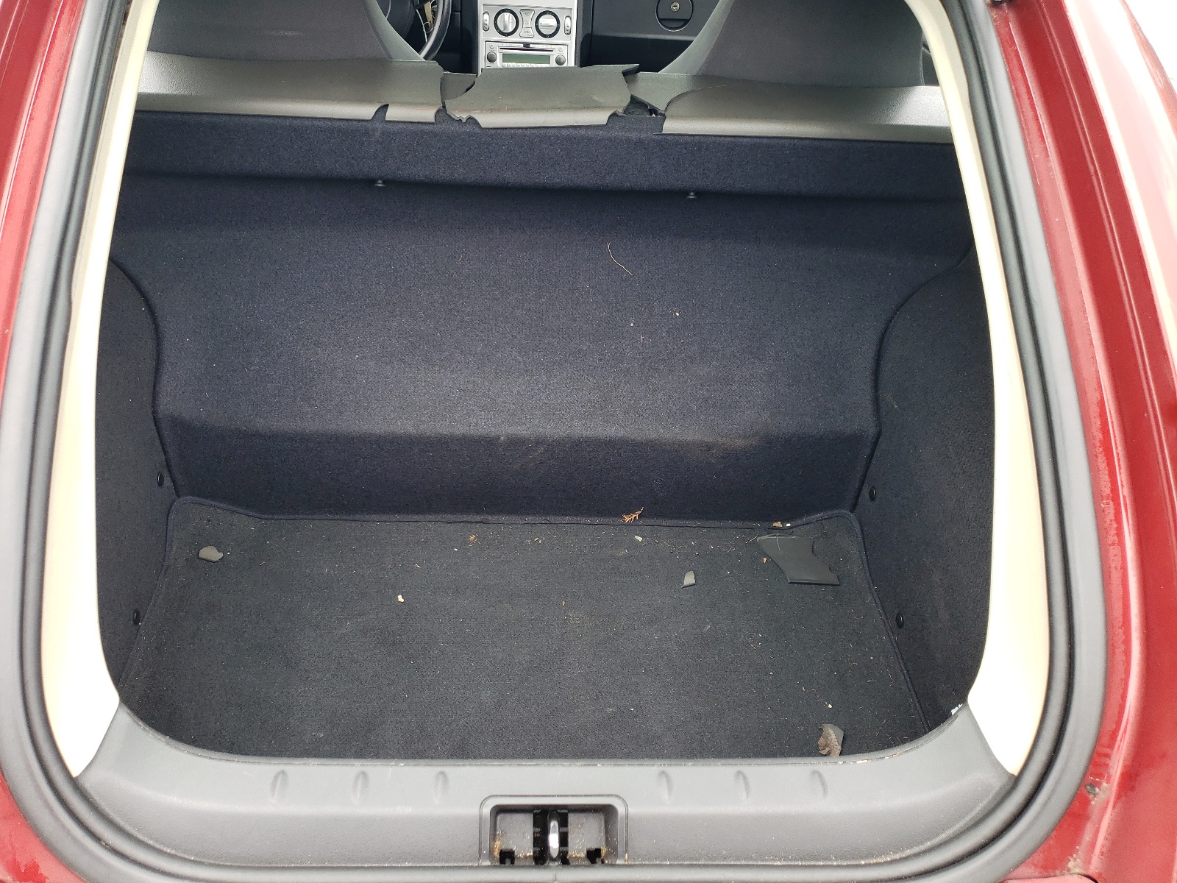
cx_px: 588
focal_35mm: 26
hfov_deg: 67.3
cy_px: 442
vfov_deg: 53.1
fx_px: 884
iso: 50
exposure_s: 1/263
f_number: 1.5
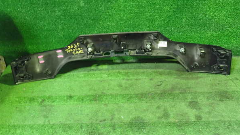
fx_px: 210
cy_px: 55
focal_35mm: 33
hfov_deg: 59.5
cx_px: 120
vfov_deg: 35.5
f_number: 2.3
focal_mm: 5.4
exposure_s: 1/30
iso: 800
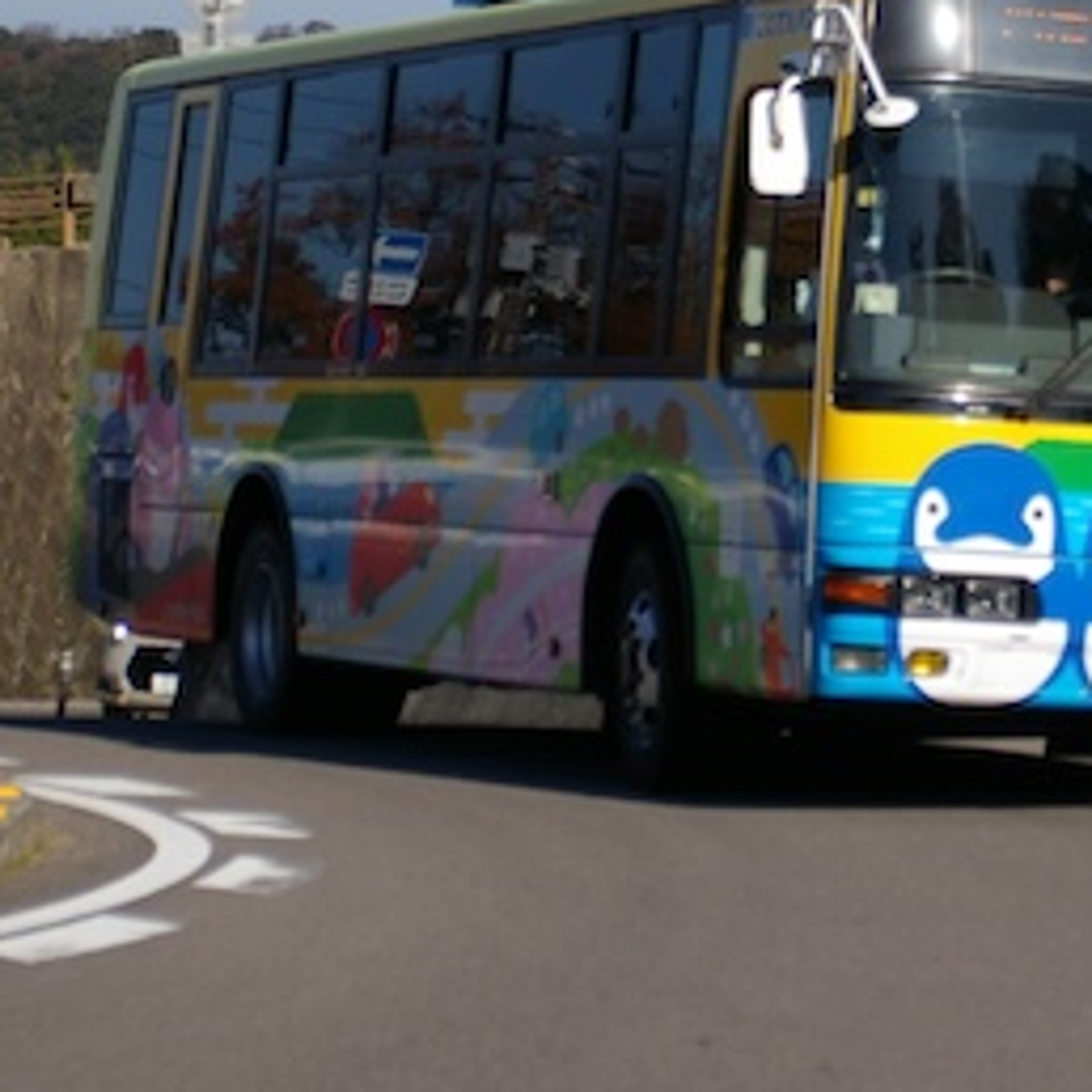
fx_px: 6139
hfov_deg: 10.1
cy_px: 311
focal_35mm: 172
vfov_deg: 10.2
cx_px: 817
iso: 400
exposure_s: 1/4000
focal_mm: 58
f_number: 4.5
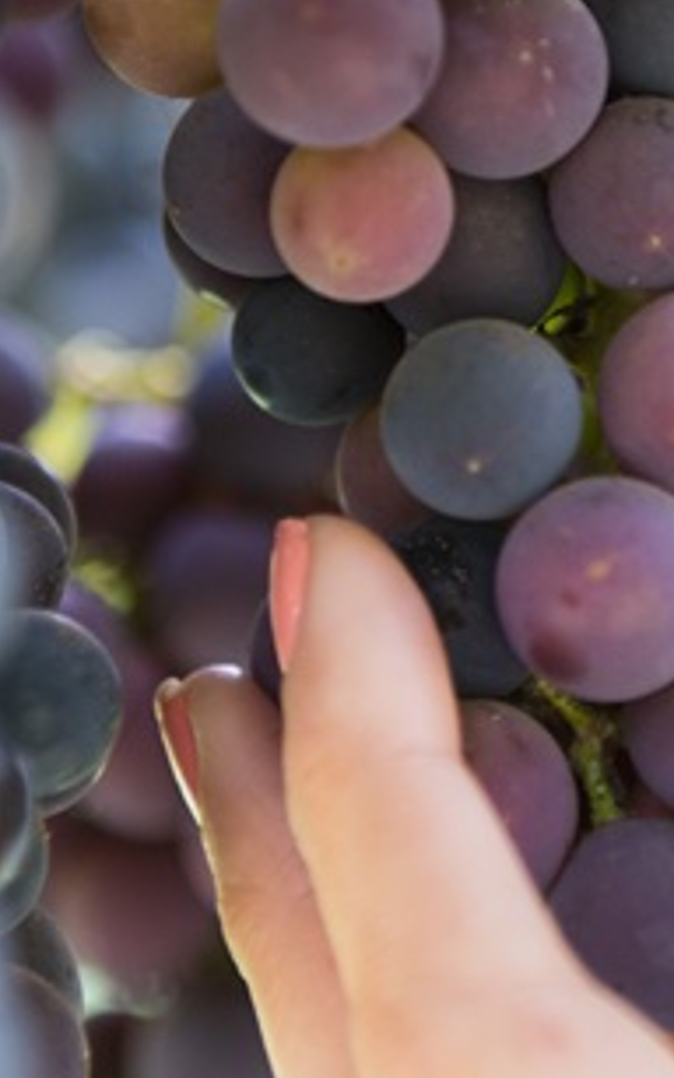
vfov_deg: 10.0
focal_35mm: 209
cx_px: 625
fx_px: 6140
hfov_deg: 6.3
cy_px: 242
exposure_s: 1/160
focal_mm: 70
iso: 800
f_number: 3.2
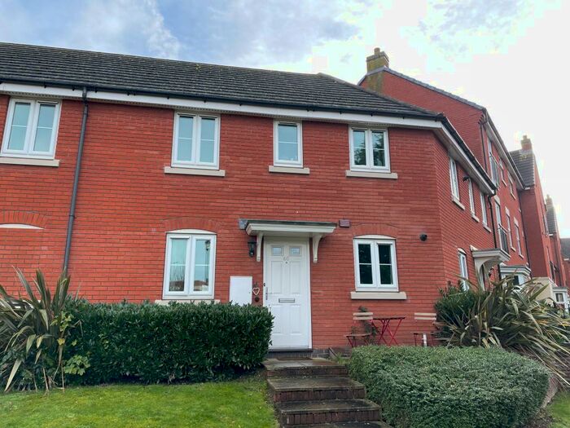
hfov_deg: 67.3
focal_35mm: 26
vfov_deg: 53.1
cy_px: 214
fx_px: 428
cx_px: 285
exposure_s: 1/640
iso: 32
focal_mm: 4.2
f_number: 1.6
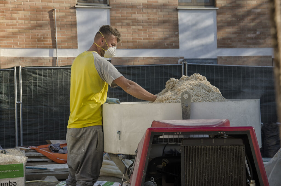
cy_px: 93
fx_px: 818
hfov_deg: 19.5
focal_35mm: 105
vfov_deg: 13.0
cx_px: 140
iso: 180
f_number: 8
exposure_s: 1/250
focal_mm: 70
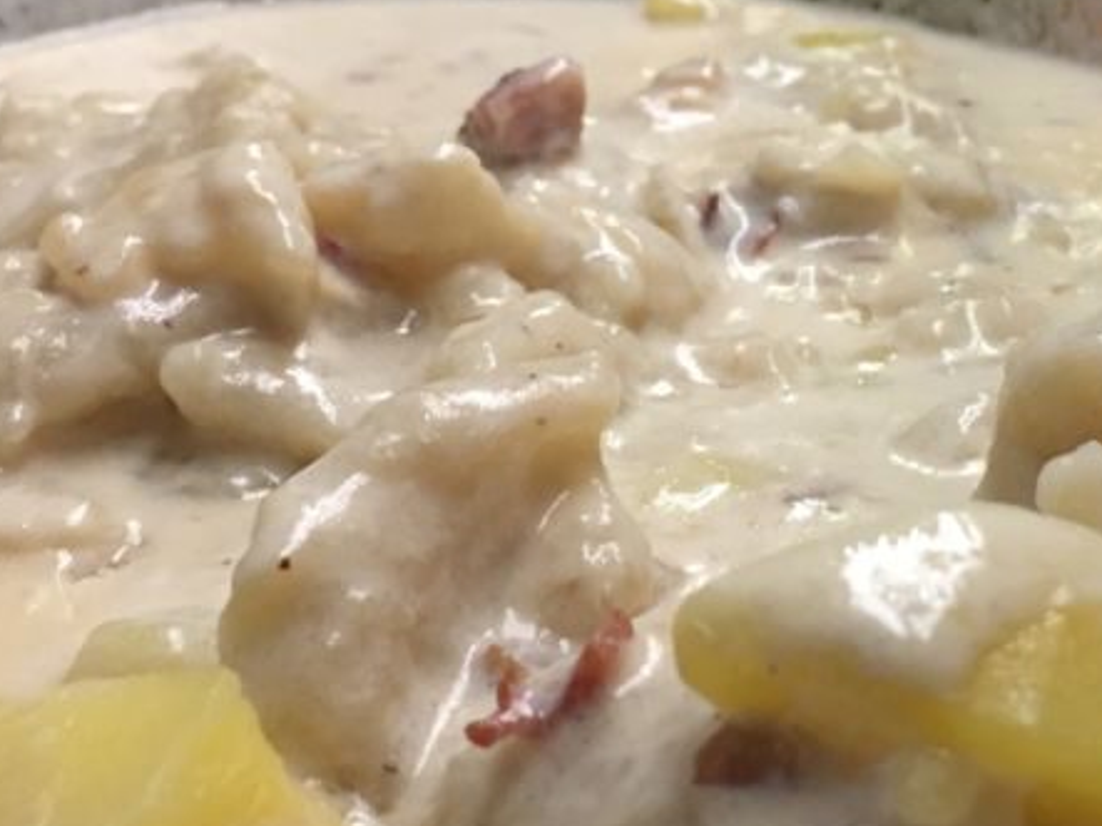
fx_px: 2132
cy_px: 286
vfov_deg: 21.8
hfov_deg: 28.6
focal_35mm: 67
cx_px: 818
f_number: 2.2
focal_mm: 4.15
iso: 100
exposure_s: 1/17
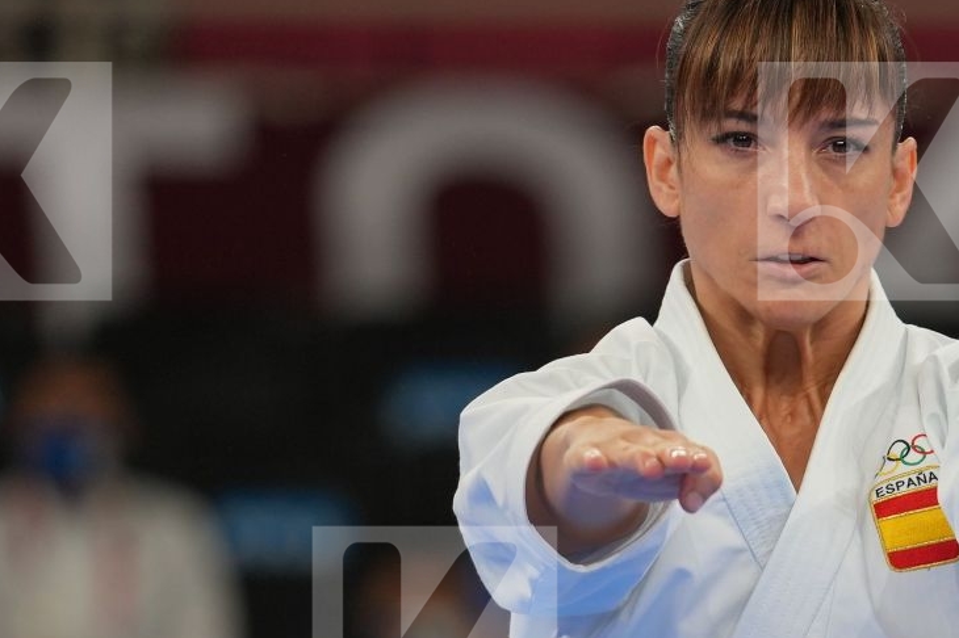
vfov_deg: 1.9
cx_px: 880
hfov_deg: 2.8
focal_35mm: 740
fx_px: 19703
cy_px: 646
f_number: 2.8
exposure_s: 1/500
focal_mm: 200
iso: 250
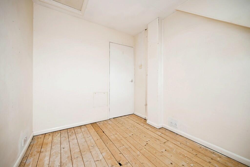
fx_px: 97
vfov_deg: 81.2
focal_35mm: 14
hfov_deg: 104.2
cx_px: 125
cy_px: 84
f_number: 4.5
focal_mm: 14
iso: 100
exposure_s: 1/80
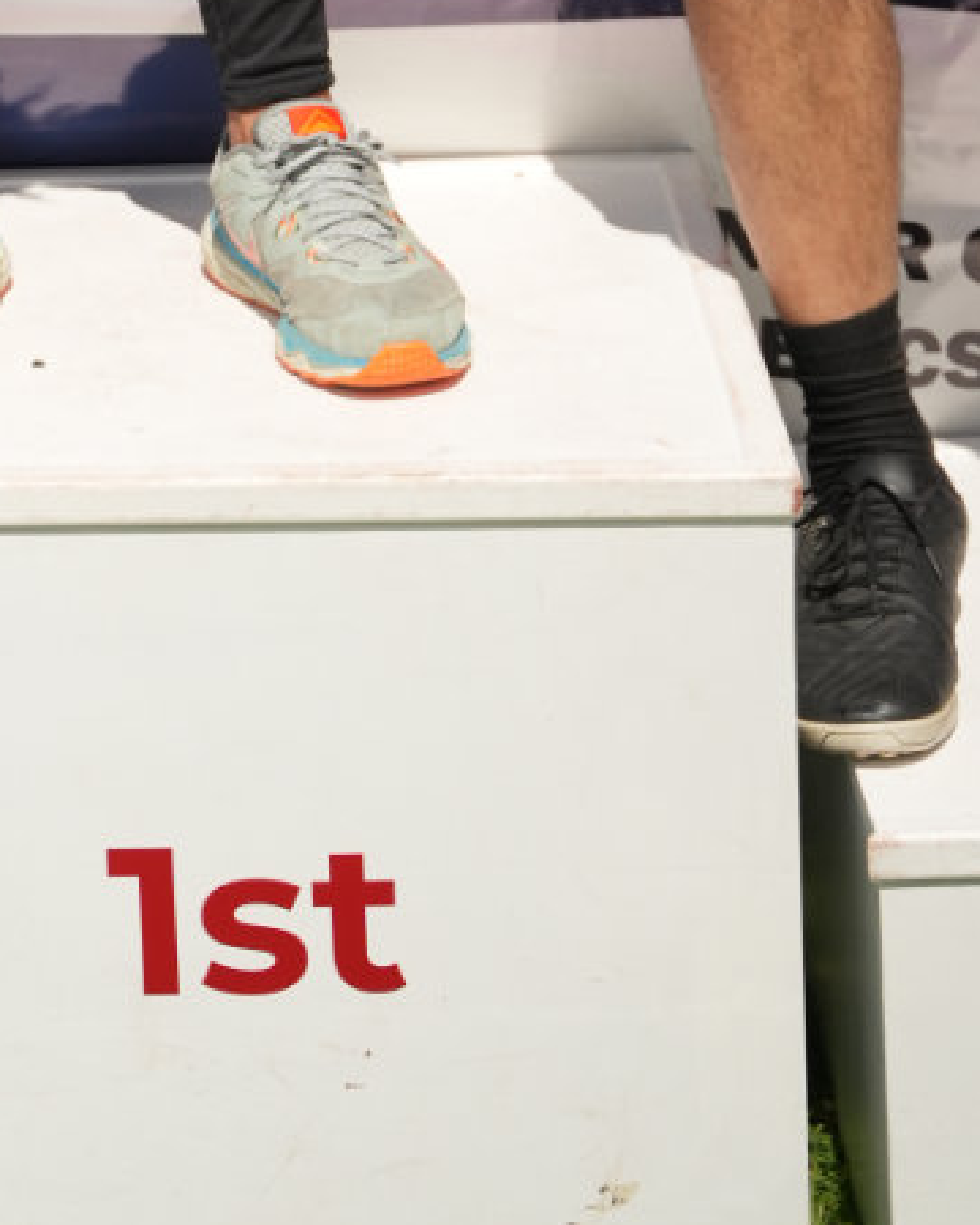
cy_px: -720
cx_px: -33
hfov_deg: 11.7
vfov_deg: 13.7
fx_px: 4733
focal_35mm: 131
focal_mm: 40.8
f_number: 2.8
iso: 250
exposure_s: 1/6400
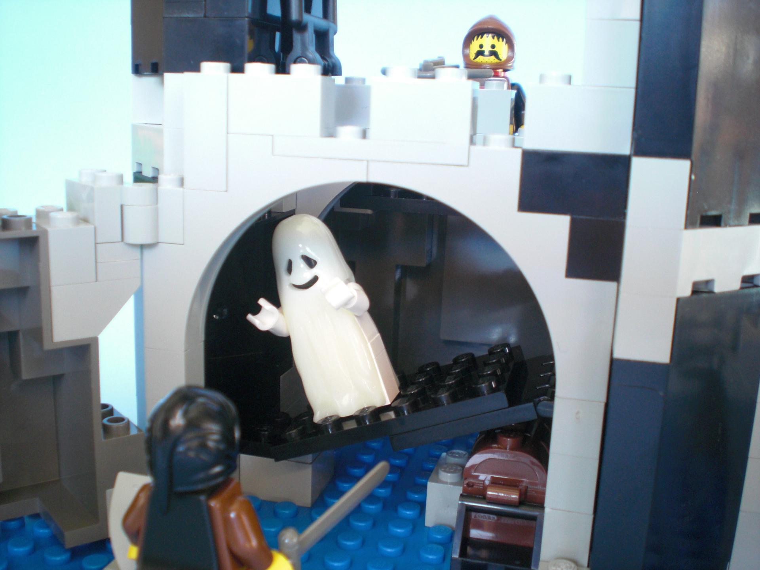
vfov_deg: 37.7
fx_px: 834
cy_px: 285
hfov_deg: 49.0
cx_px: 380
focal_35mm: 38
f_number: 3.1
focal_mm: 6.3
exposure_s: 1/20
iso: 200
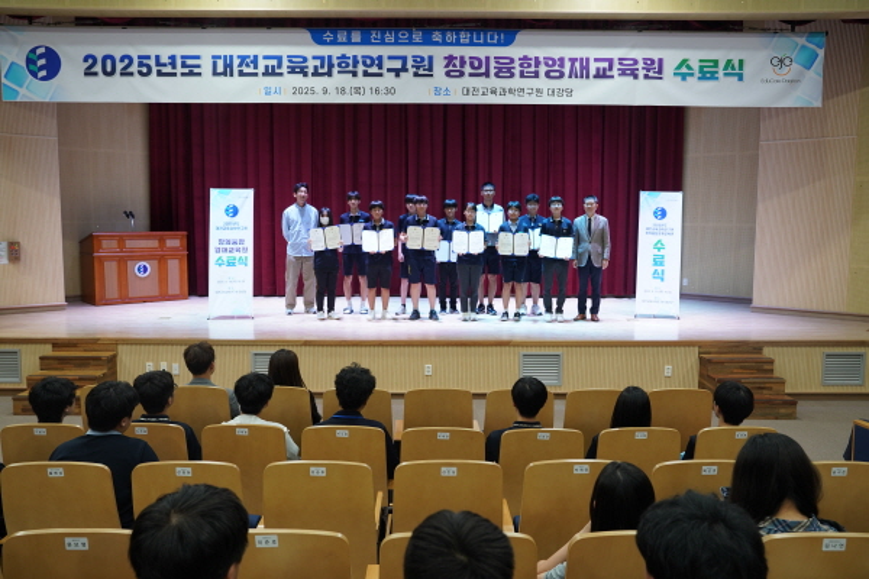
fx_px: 700
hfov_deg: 63.7
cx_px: 434
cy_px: 290
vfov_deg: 45.0
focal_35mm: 29
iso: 400
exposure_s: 1/30
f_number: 5
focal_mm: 29
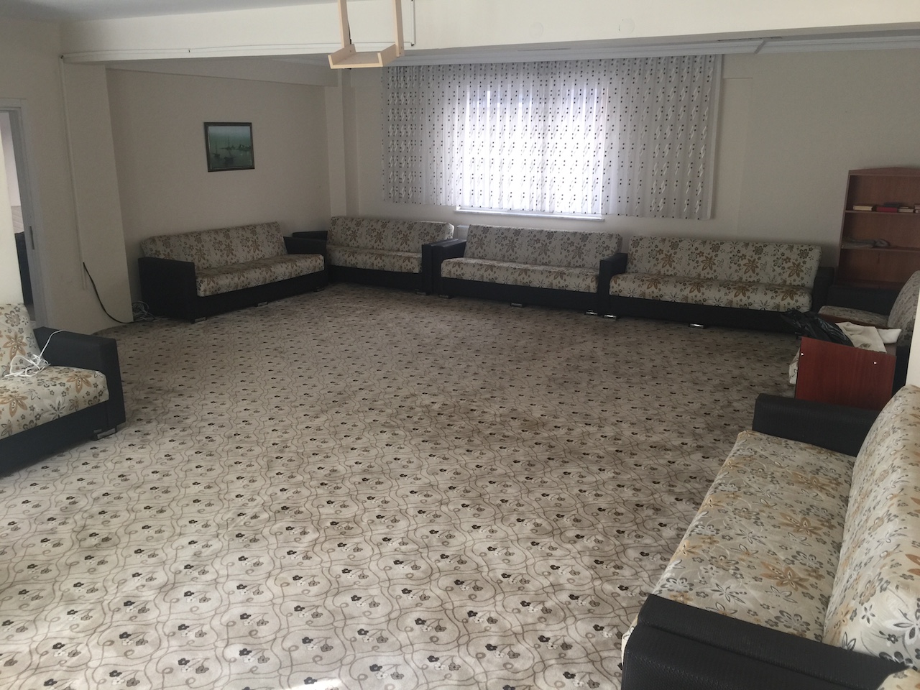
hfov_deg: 61.7
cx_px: 460
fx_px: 771
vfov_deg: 48.2
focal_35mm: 29
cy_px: 345
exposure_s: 1/33
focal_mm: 4.15
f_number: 2.2
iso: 32
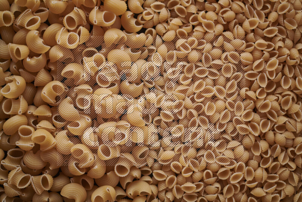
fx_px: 420
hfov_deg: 39.6
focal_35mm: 50
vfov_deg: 27.0
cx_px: 151
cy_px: 101
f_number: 8
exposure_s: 1/100
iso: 160
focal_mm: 50
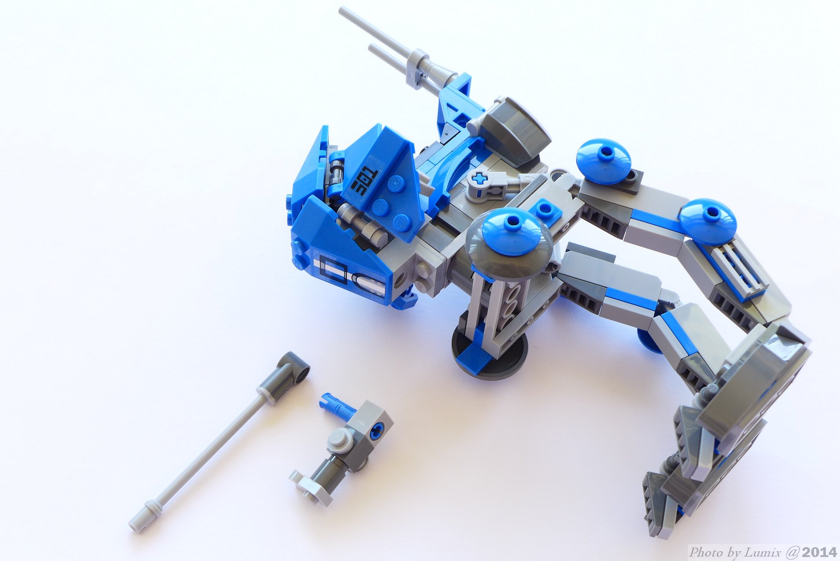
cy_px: 280
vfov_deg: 27.0
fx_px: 1167
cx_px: 420
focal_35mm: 50
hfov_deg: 39.6
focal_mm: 9.8
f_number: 4
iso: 80
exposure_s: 1/20
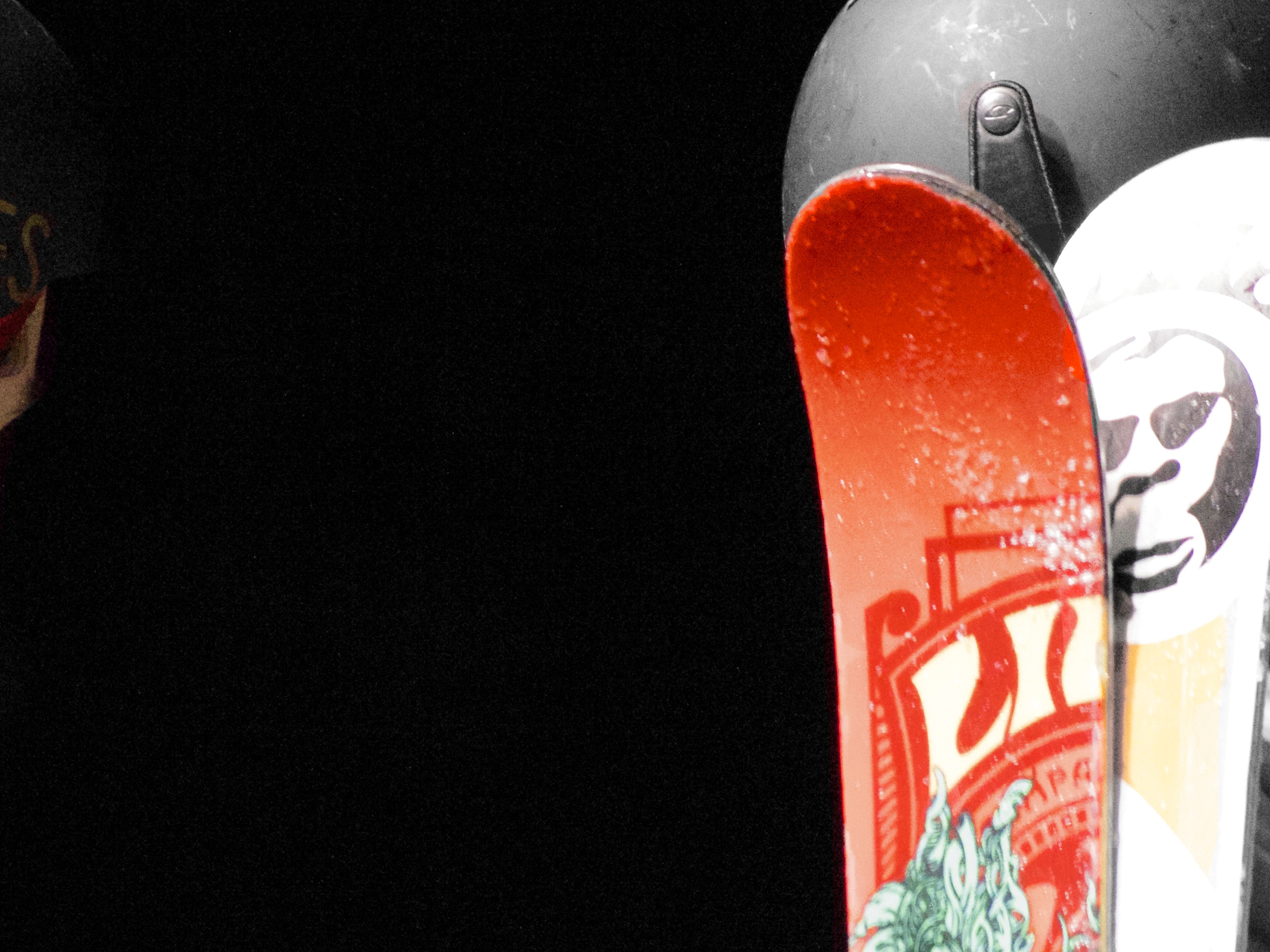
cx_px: 532
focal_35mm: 460
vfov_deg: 3.2
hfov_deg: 4.3
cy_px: 436
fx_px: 16875
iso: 12800
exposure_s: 1/250
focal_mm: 165
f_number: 6.3
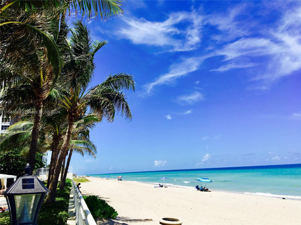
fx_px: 252
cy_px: 112
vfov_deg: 48.2
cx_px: 150
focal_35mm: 29
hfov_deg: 61.7
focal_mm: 4.15
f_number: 2.2
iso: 25
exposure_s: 1/2262
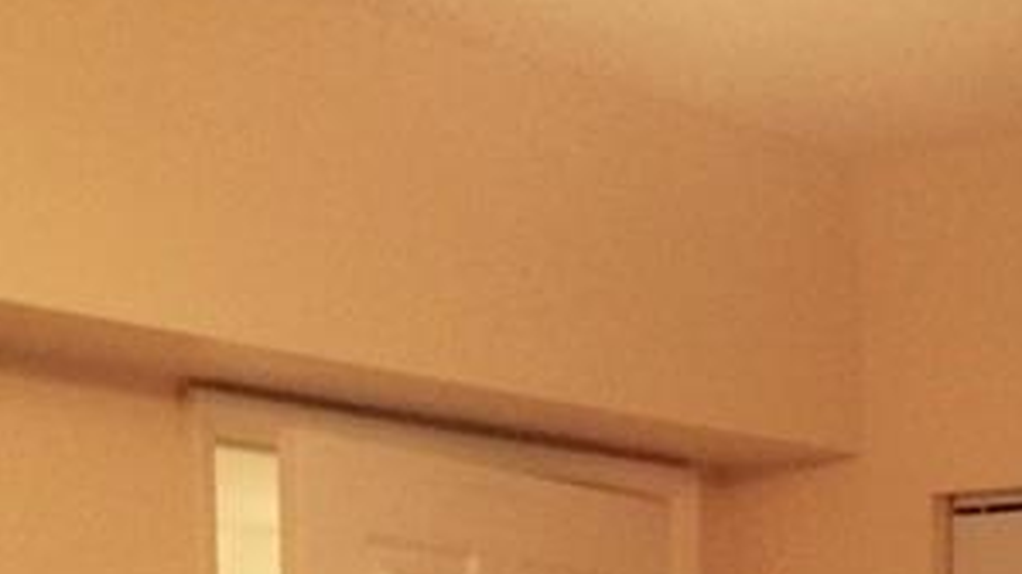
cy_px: 1524
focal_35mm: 127
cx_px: 878
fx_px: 3441
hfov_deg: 16.7
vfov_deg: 8.5
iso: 250
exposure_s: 1/24
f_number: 2.2
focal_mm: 4.15
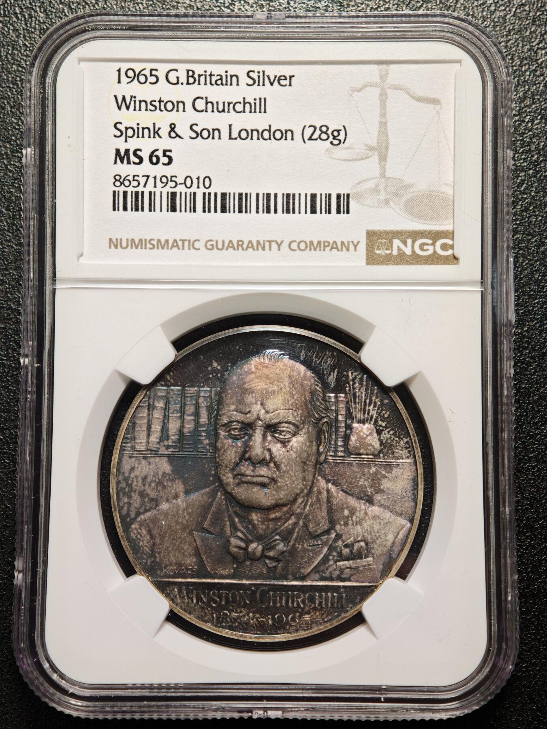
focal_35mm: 60
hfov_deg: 24.4
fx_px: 1264
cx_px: 274
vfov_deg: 32.2
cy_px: 364
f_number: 2
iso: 400
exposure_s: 1/110
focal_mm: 9
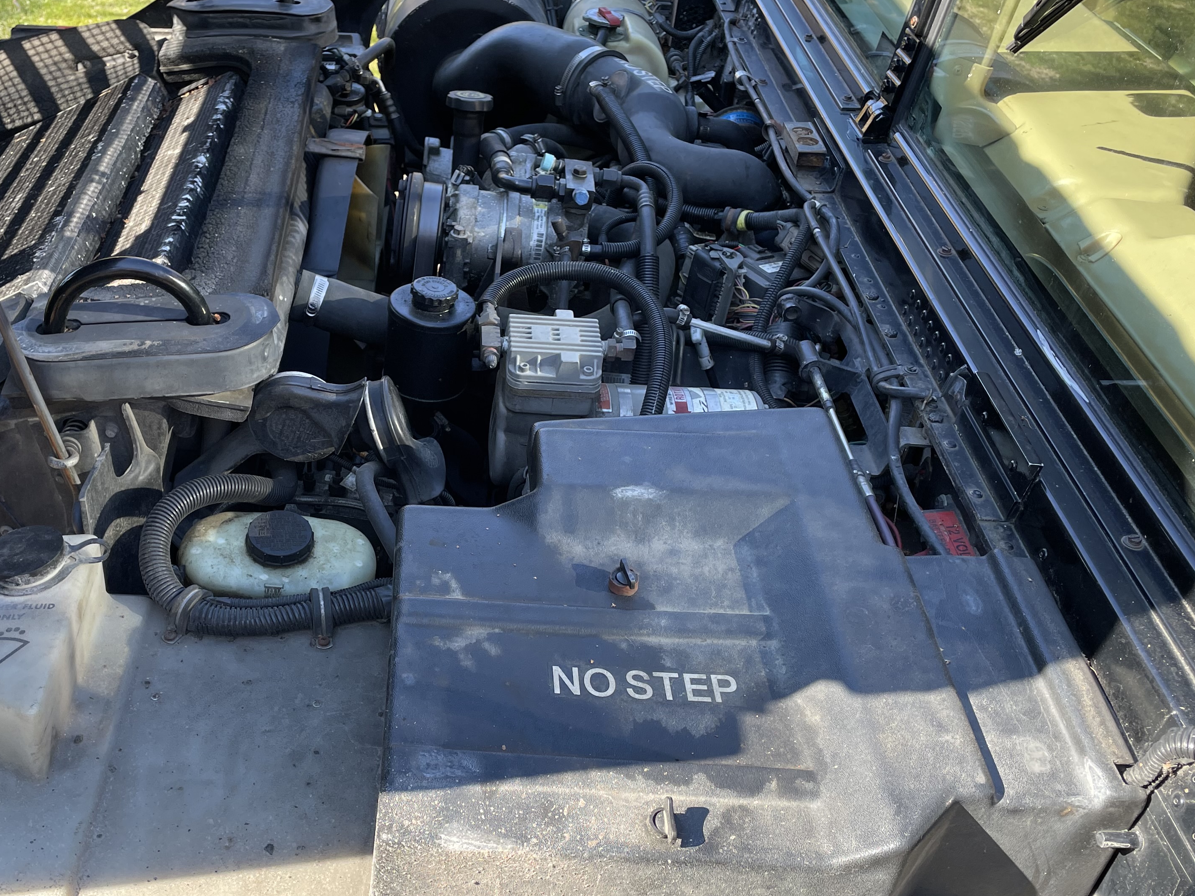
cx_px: 484
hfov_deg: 49.9
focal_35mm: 37
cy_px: 492
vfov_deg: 38.6
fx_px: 1277
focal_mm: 4.2
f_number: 1.6
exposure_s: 1/248
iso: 32
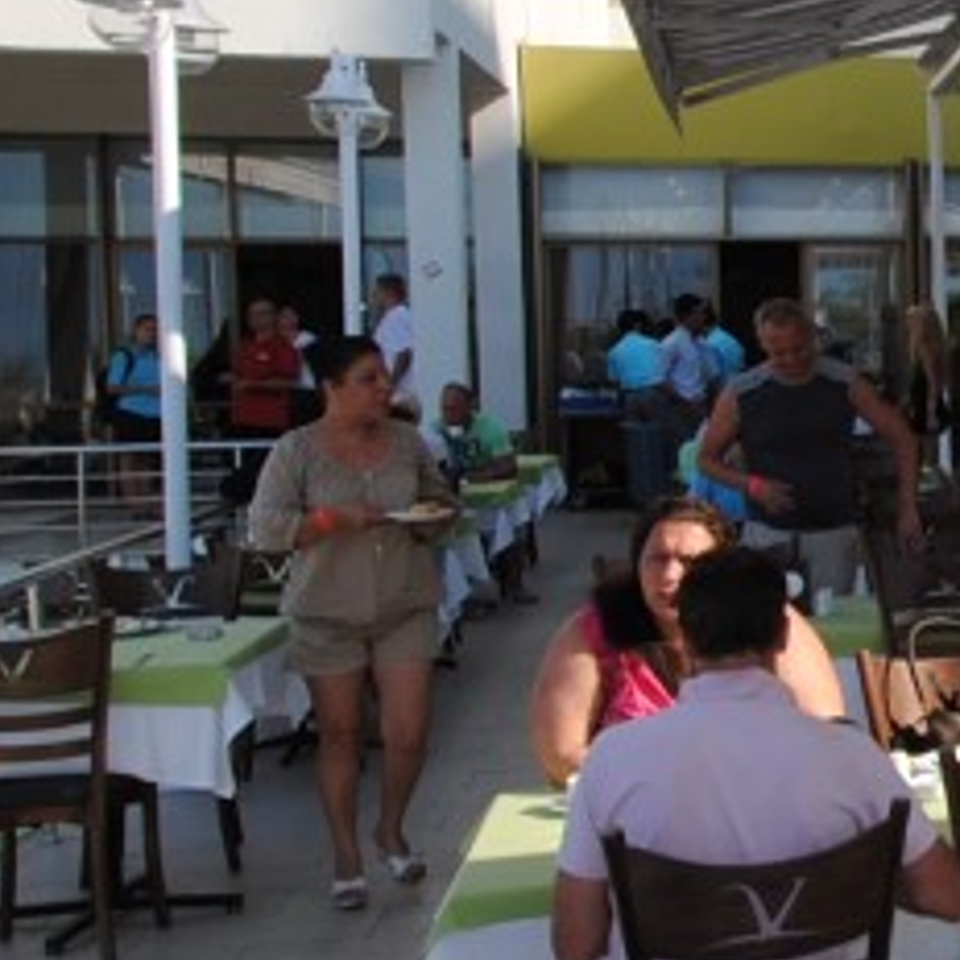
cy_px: 451
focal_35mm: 63
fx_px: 1977
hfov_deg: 22.3
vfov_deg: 27.3
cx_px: 1459
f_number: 7.1
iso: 100
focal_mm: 10
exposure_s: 1/200
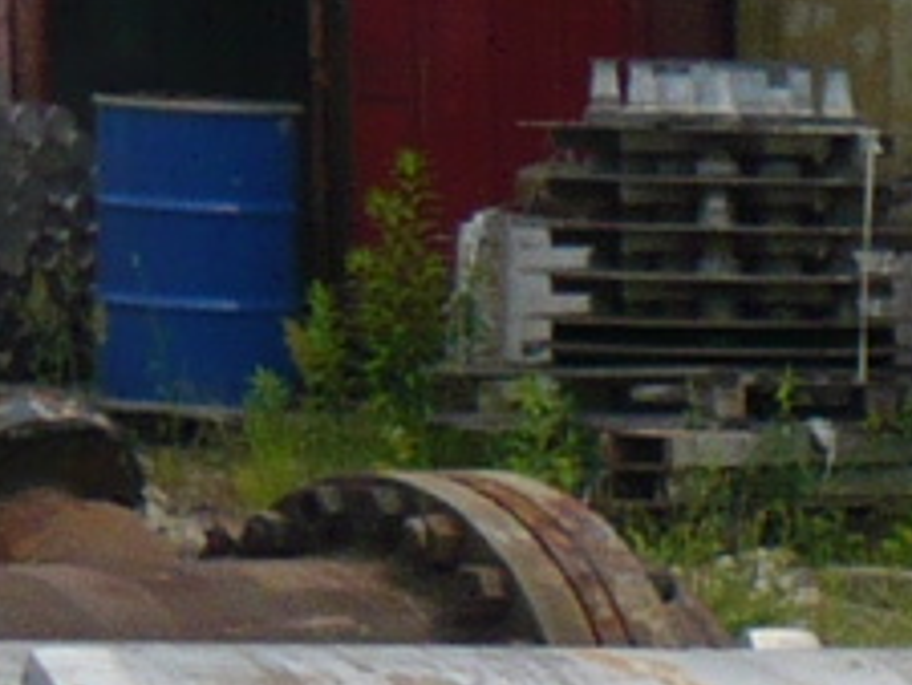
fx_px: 6300
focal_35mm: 239
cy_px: 1548
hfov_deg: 7.4
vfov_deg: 6.0
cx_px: 2574
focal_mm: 4.6
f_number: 8
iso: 100
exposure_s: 1/200
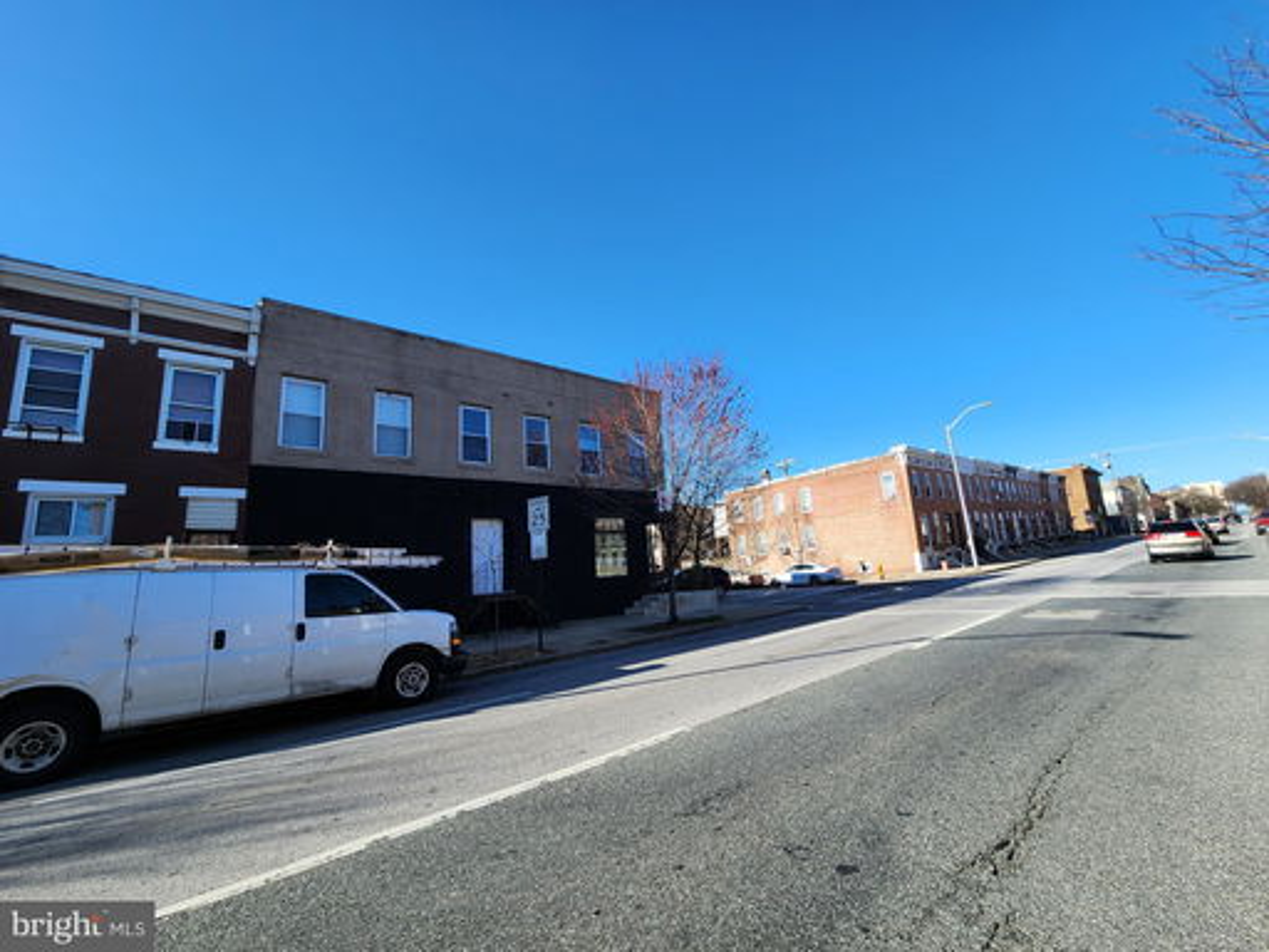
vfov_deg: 89.9
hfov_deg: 106.2
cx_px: 634
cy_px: 476
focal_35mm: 13
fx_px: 477
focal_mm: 2.2
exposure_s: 1/1070
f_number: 2.2
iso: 50
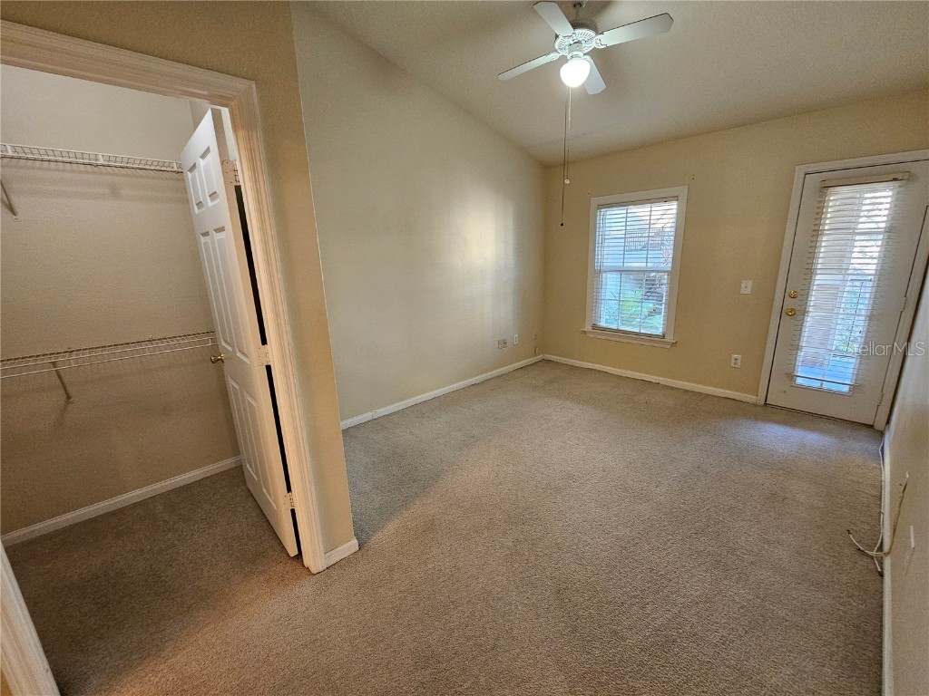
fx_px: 349
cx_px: 464
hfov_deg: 106.2
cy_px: 348
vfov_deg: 89.9
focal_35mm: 13
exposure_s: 1/40
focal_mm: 2.2
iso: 400
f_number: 2.2
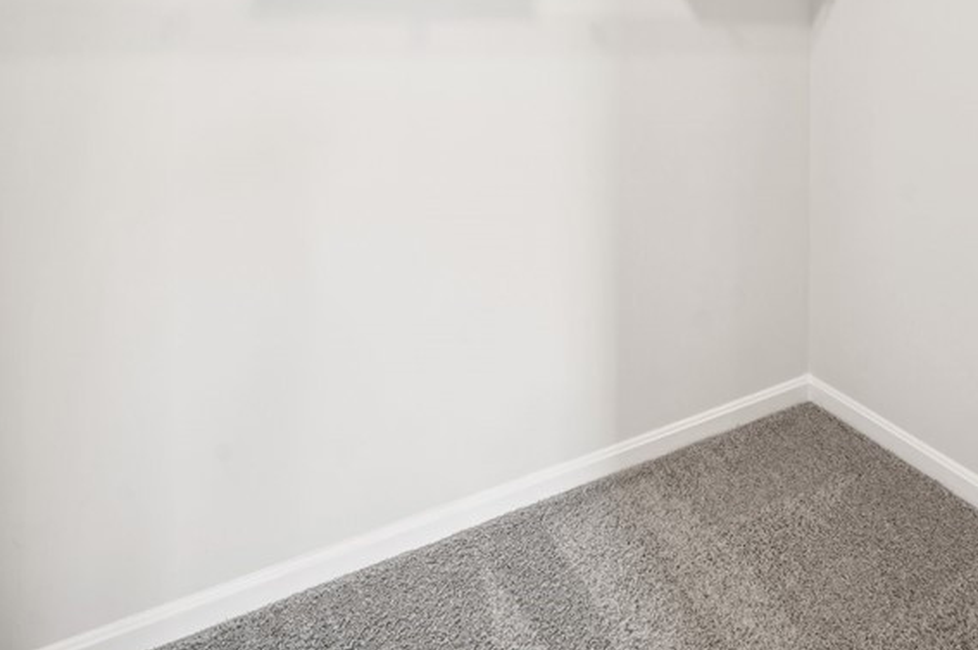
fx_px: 624
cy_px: 47
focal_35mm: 23
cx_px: 645
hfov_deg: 74.0
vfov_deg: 48.3
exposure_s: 1/6
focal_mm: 12
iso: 200
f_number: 8
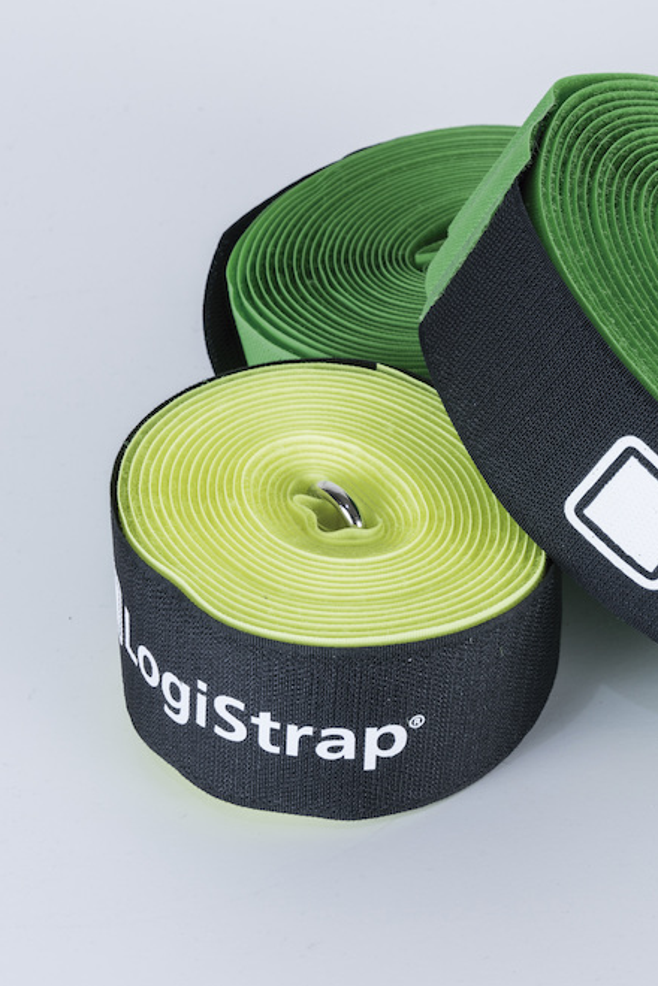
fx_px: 2906
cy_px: 491
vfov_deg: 19.3
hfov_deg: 12.8
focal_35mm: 106
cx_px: 613
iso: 200
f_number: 16
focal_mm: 70
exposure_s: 1/6
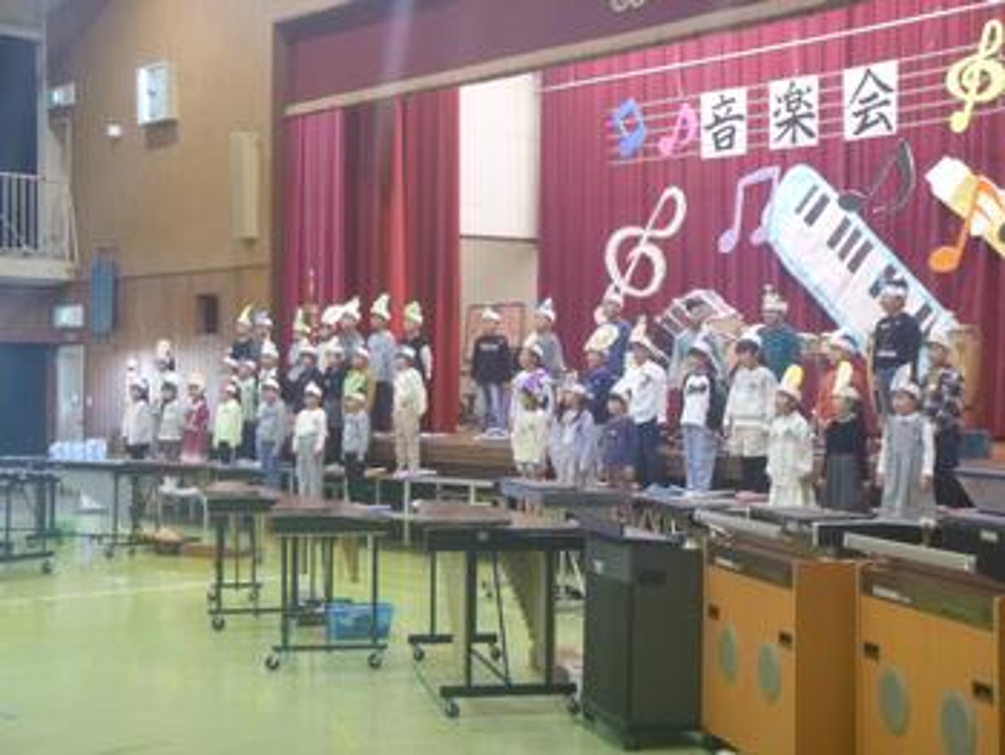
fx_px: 1685
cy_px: 378
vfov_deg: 25.3
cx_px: 502
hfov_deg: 33.2
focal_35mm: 58
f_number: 5.1
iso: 400
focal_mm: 10.4
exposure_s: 1/13
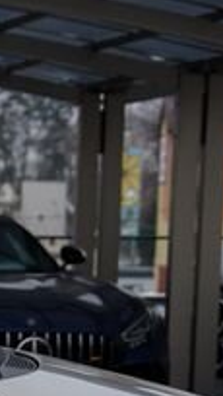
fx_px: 1931
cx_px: -502
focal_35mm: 184
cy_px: 446
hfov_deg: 6.0
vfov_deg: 11.5
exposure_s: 1/50
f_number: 3.2
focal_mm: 35
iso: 100
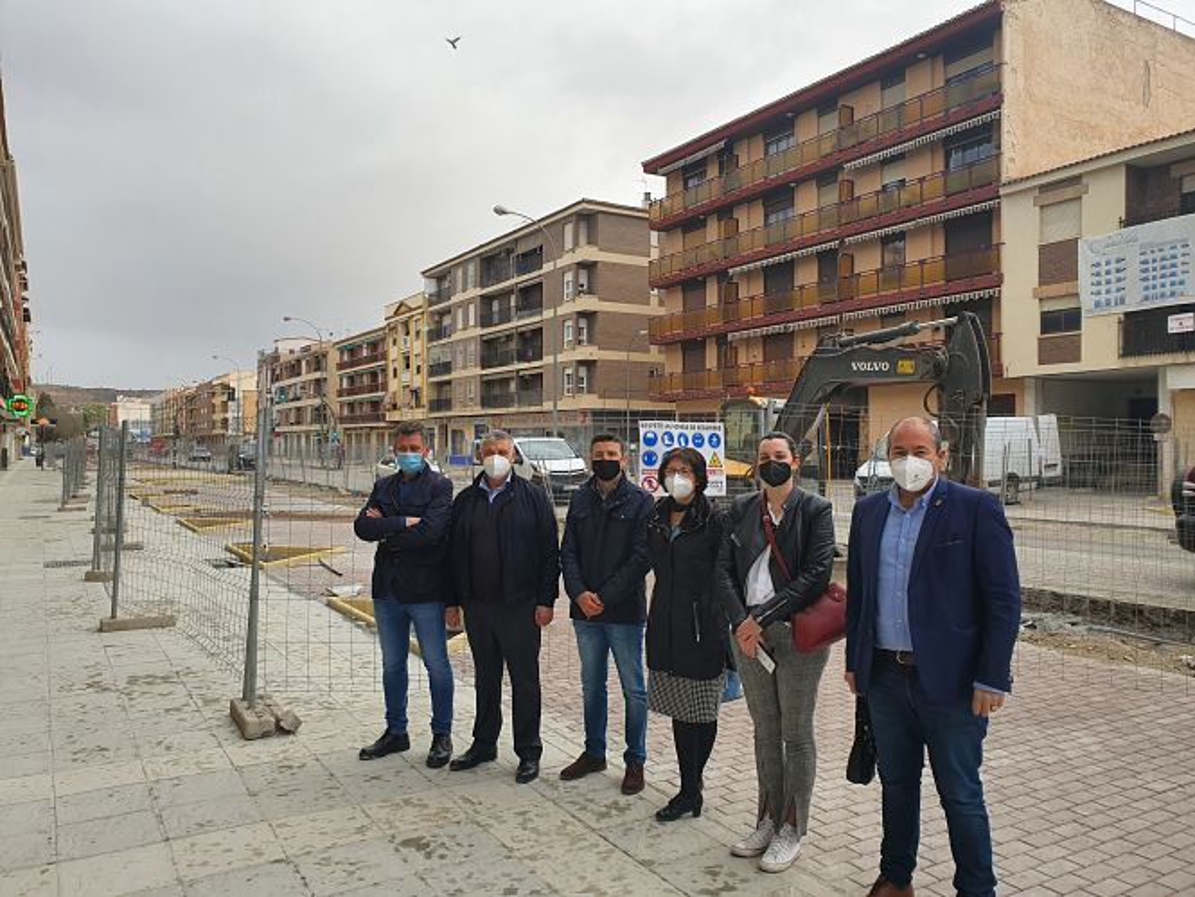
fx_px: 898
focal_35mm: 26
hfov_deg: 67.3
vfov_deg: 53.1
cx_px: 598
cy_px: 448
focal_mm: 4.32
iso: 50
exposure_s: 1/311
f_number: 2.4
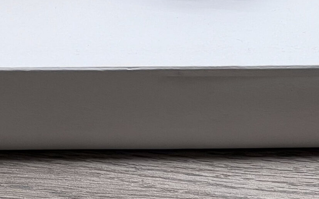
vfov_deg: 5.2
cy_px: -55
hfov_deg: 8.3
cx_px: 197
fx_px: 2191
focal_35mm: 252
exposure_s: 1/100
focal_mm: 9
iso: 40
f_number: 2.8
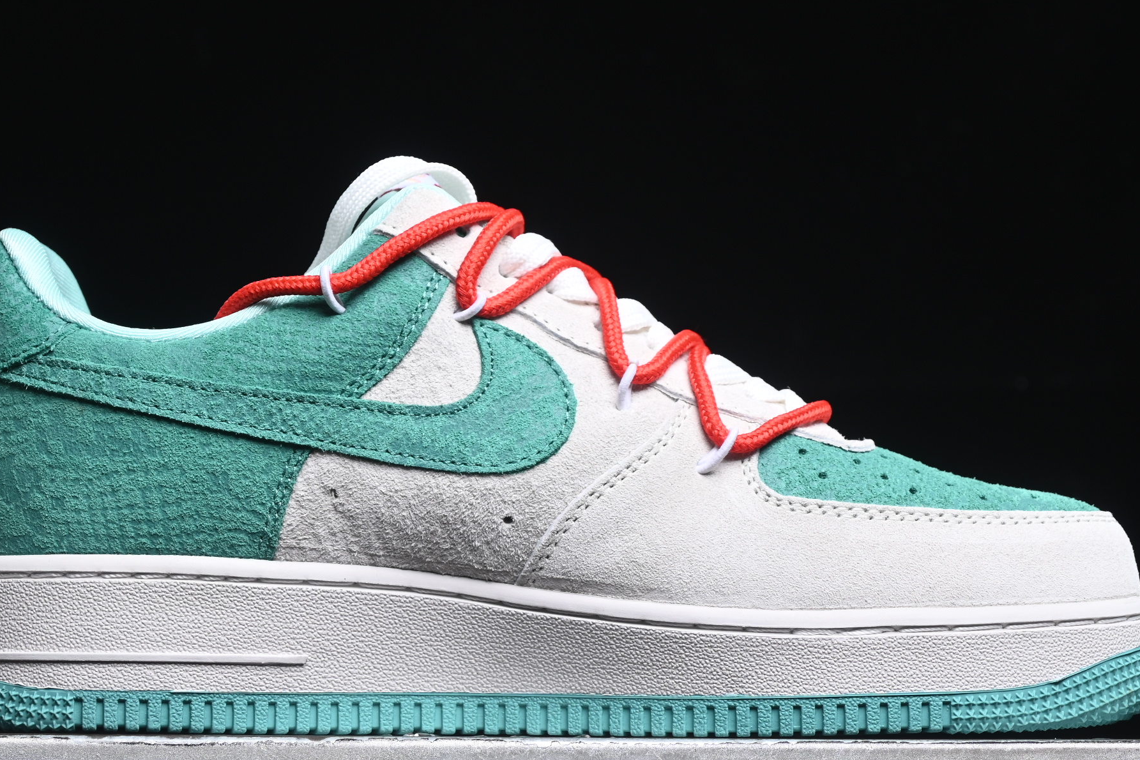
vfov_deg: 11.7
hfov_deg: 17.5
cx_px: 554
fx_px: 3705
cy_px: 366
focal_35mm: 117
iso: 160
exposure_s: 1/60
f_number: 6.3
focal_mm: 50
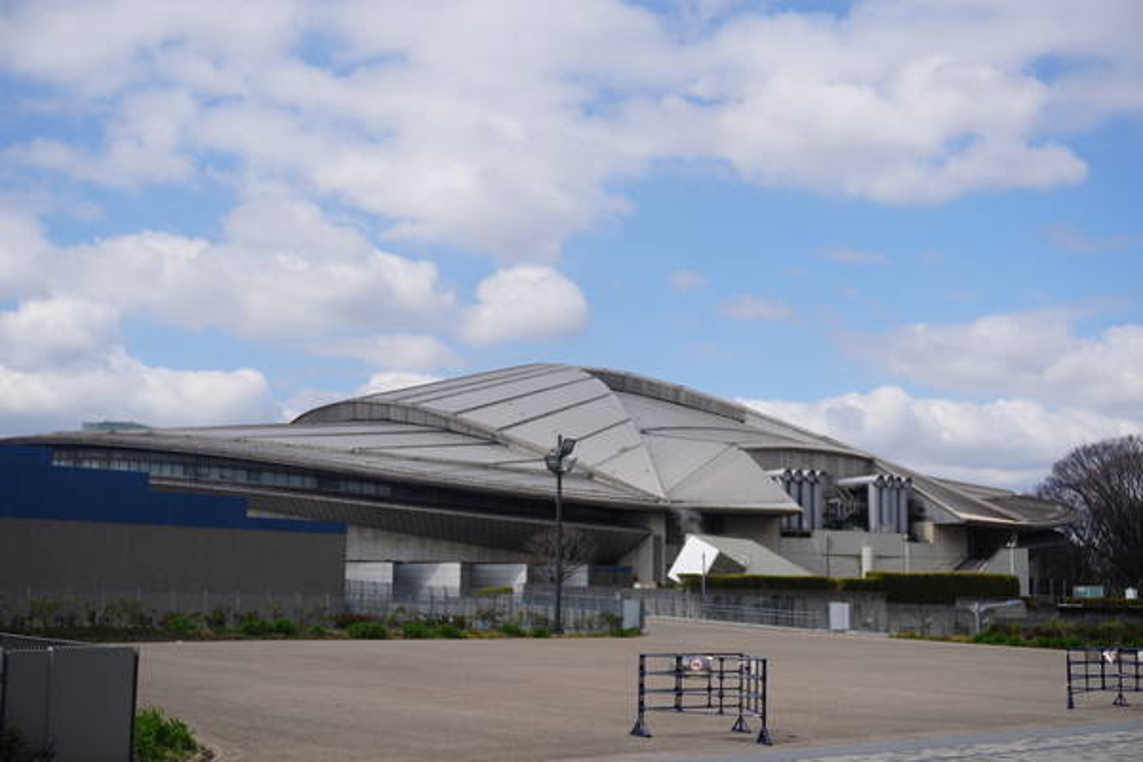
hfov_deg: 42.3
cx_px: 572
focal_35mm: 46
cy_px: 381
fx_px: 1476
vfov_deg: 28.9
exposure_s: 1/1000
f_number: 5.6
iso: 100
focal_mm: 31
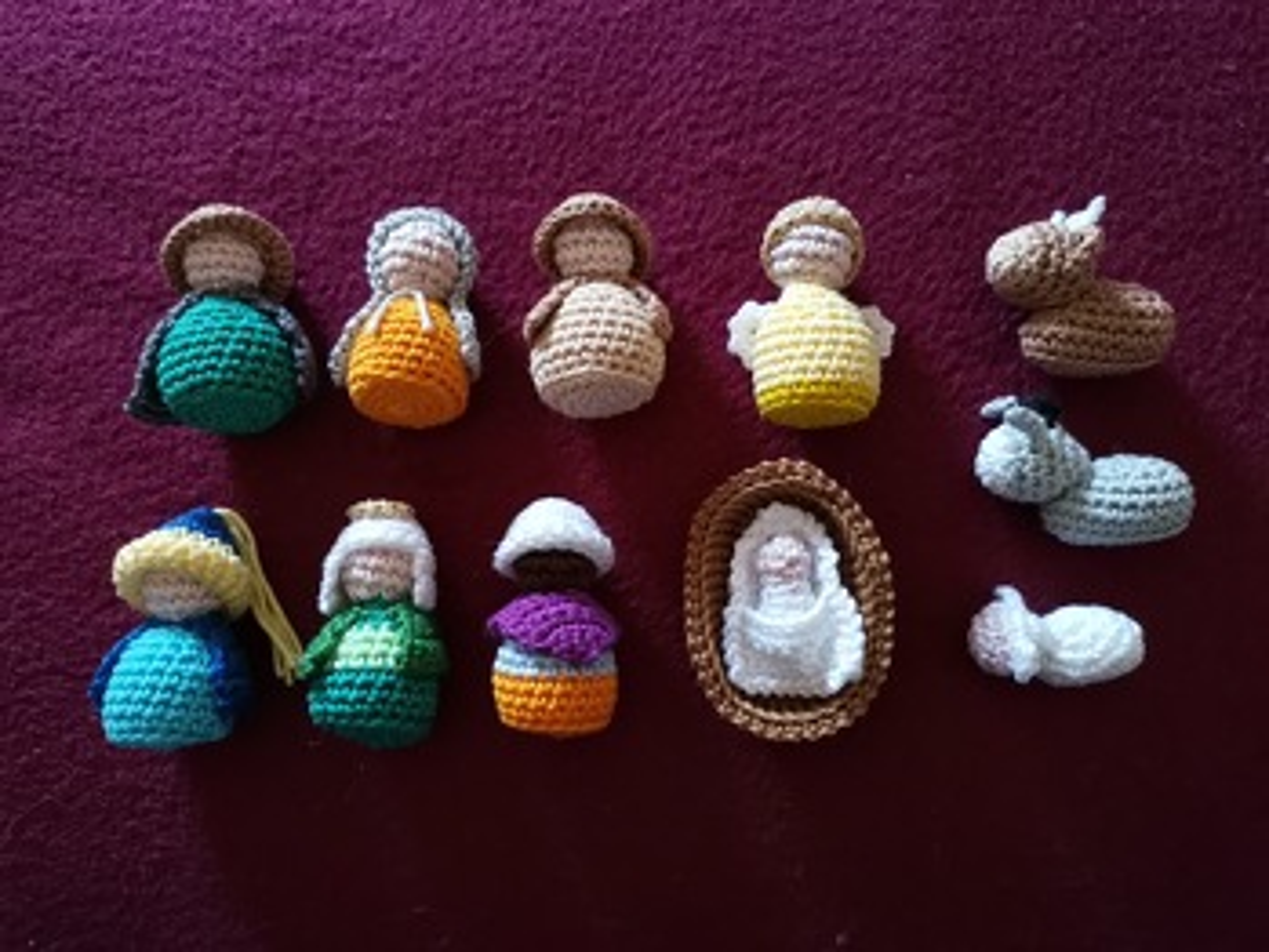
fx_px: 953
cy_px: 476
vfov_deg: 53.1
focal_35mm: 26
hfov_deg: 67.3
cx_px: 634
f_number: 1.8
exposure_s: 1/25
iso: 1600
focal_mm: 4.75
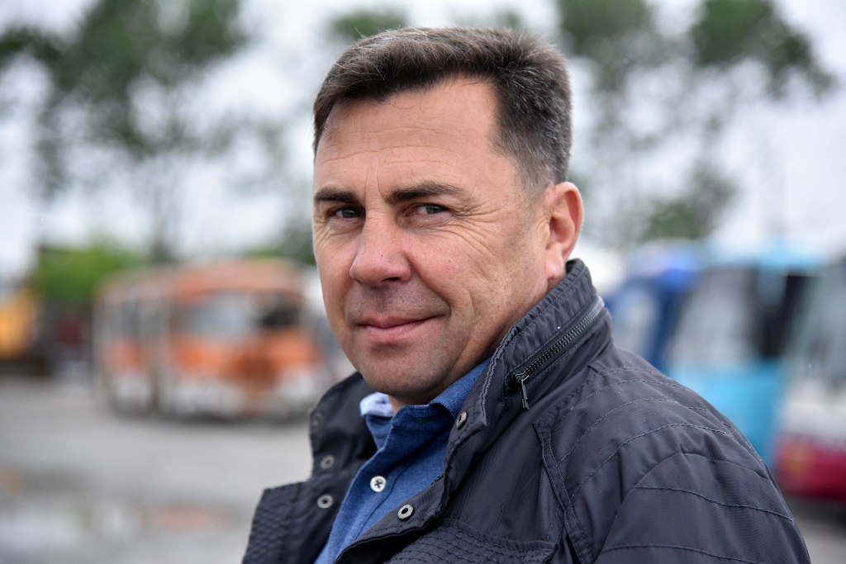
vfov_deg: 13.0
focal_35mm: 105
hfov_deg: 19.5
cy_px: 282
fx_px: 2468
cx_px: 423
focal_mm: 105
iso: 3200
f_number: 4.5
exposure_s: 1/4000
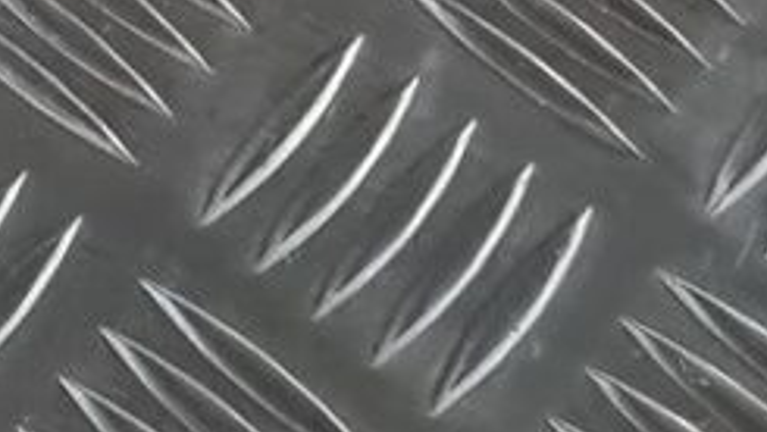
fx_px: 3296
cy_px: -873
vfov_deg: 6.8
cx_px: -679
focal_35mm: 162
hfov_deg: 12.0
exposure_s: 1/25
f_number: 1.8
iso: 640
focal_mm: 5.4
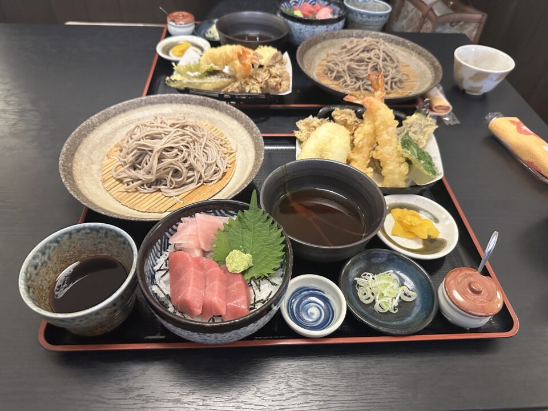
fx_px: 380
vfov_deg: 56.8
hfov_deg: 71.6
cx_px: 274
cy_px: 206
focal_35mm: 24
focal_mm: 6.86
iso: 1000
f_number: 1.78
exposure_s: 1/40
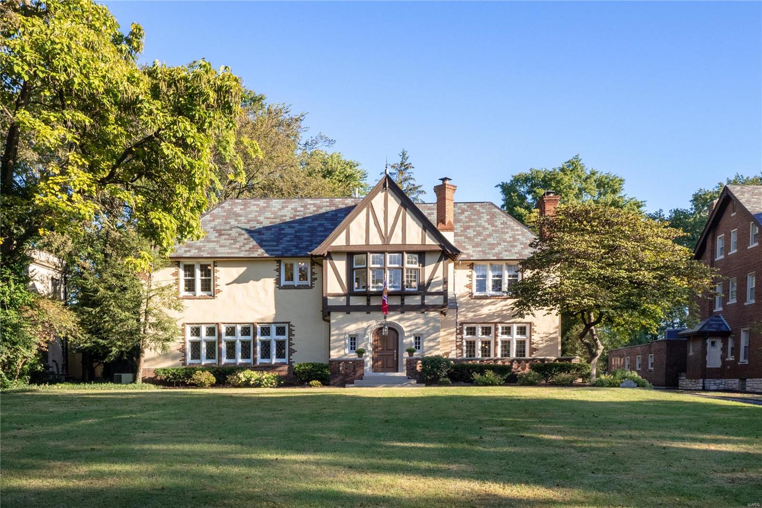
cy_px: 254
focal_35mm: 36
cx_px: 381
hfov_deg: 53.1
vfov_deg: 36.9
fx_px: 762
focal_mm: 18
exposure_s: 1/160
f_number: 10
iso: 400
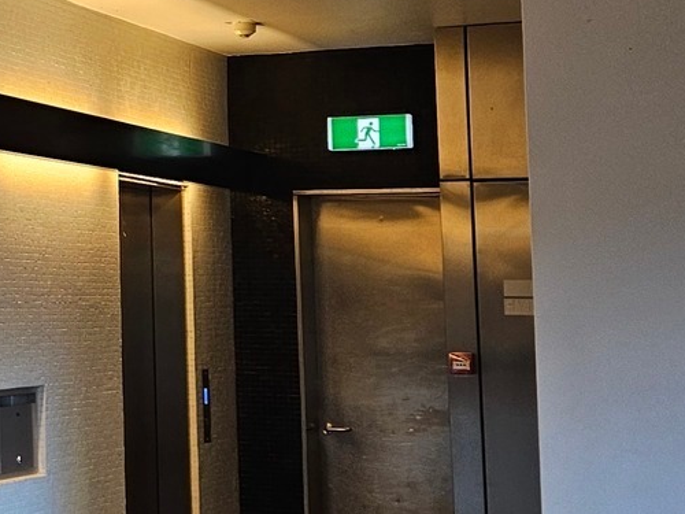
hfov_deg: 19.3
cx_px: -259
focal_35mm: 92
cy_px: 86
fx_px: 1821
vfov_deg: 15.9
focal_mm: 5.4
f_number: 1.8
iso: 100
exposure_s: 1/100
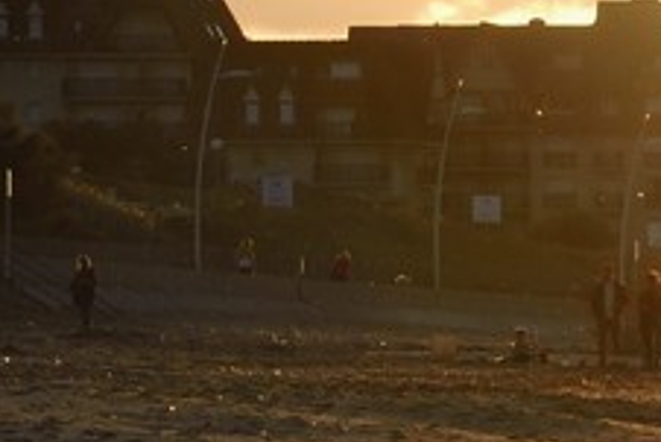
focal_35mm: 495
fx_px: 9094
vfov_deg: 2.8
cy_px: 479
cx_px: 2082
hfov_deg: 4.0
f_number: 13
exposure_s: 1/320
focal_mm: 70
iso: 200
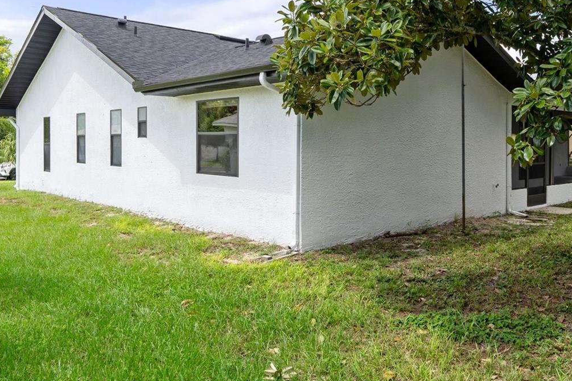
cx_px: 383
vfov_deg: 40.8
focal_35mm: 32
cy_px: 142
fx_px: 508
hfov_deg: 57.4
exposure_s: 1/60
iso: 320
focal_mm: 20
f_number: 8
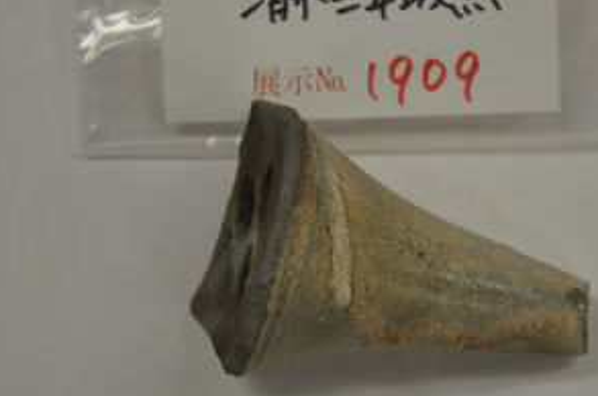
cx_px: 386
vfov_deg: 7.9
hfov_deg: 11.8
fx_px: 2880
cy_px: 169
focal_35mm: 174
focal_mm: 75
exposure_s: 1/160
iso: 800
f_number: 5.3
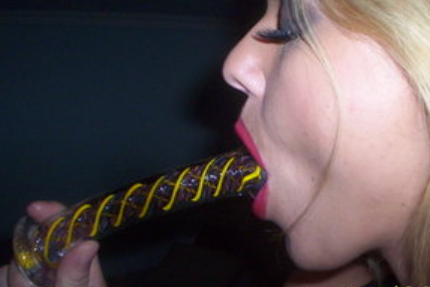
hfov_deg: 36.1
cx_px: 258
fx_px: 658
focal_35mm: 55
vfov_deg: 24.7
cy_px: 136
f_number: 4.5
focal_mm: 4.99
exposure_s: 1/60
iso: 140
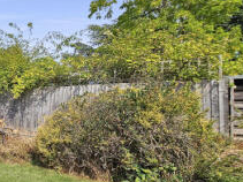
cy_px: 105
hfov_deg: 36.5
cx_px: -63
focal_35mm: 36
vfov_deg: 39.5
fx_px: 253
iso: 50
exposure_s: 1/2708
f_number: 2.2
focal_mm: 2.2
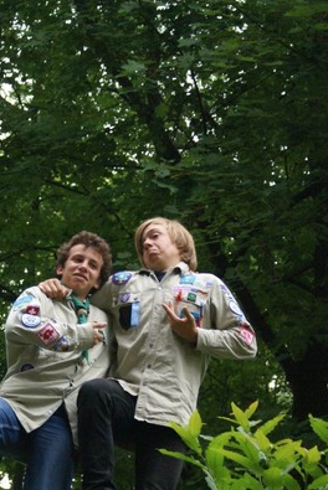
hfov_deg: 8.1
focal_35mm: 170
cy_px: 274
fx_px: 2319
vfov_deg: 12.1
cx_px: 81
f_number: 5.6
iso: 800
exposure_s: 1/160
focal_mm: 70
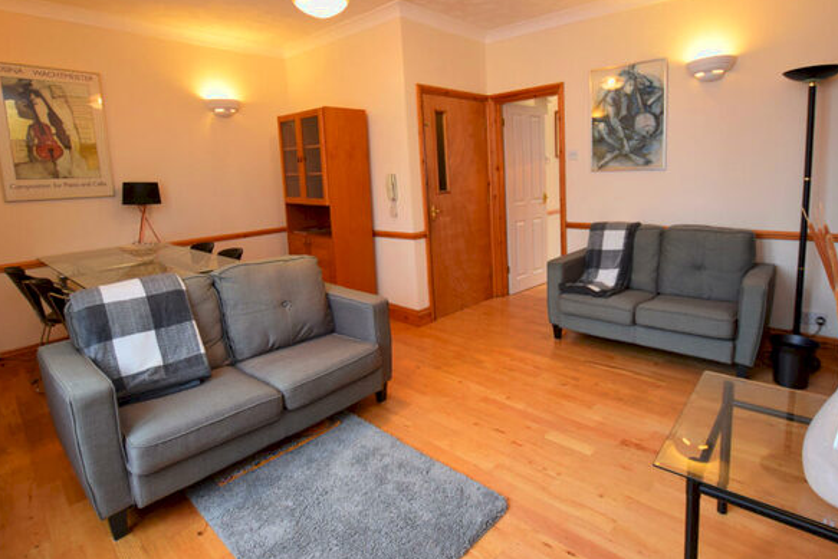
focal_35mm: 18
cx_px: 473
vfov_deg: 67.0
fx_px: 419
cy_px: 234
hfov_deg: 89.5
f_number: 3.5
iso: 800
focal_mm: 10
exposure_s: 1/60
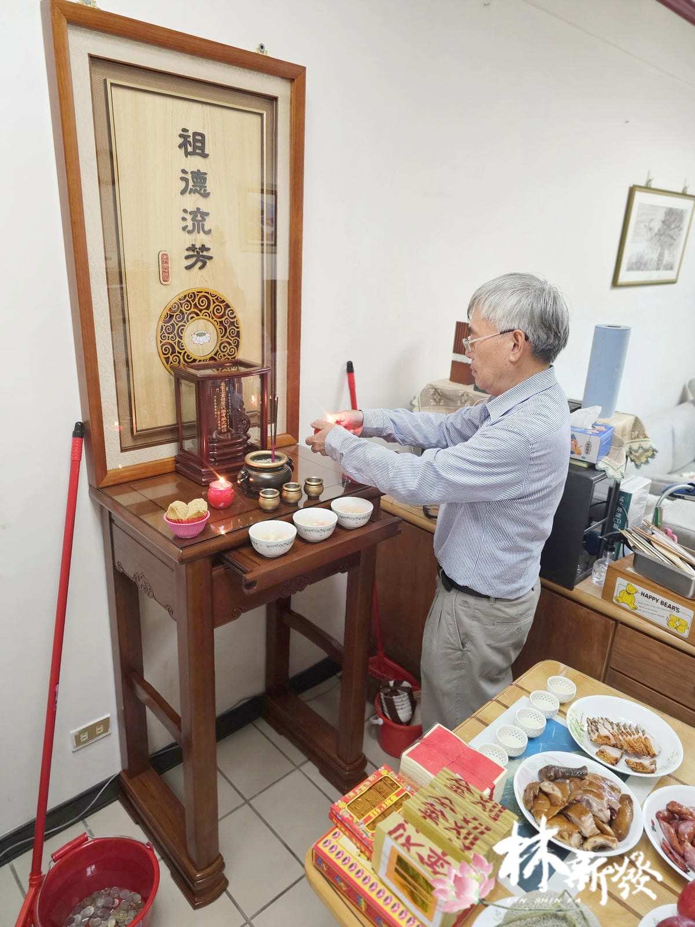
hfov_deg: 58.9
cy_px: 464
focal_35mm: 23
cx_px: 348
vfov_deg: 73.9
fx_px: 616
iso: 640
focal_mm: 6.3
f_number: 1.7
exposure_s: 1/40
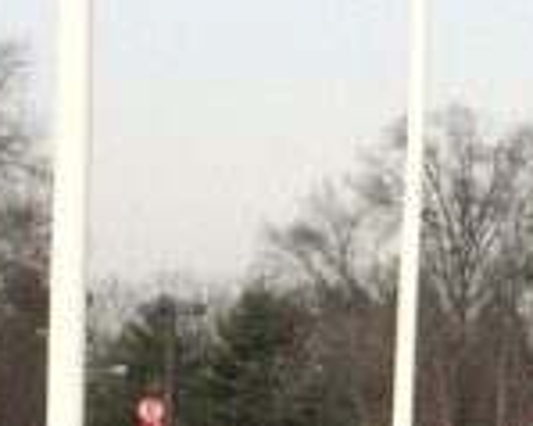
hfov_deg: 7.8
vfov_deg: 6.9
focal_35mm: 223
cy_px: 505
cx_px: 1470
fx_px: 3515
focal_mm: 4.15
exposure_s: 1/1580
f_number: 2.2
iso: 32
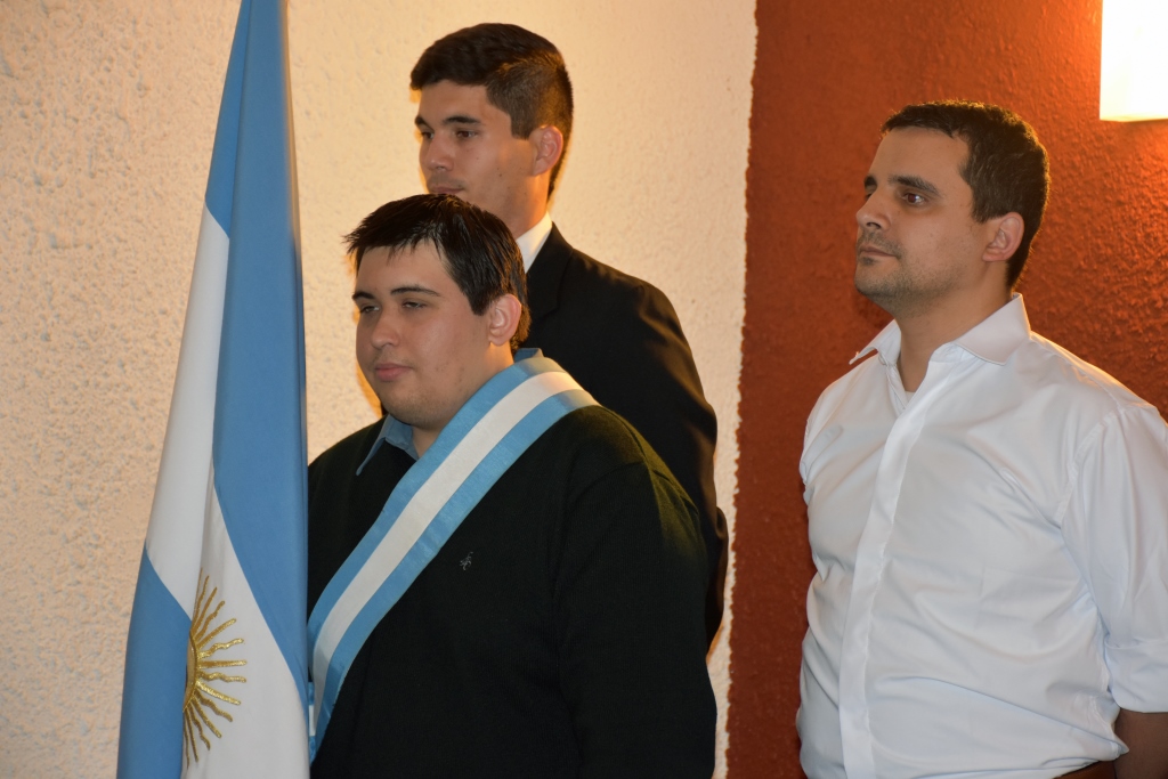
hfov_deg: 18.2
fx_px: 3650
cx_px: 584
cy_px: 390
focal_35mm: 112
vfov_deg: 12.2
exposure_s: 1/60
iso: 1400
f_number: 5
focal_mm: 75
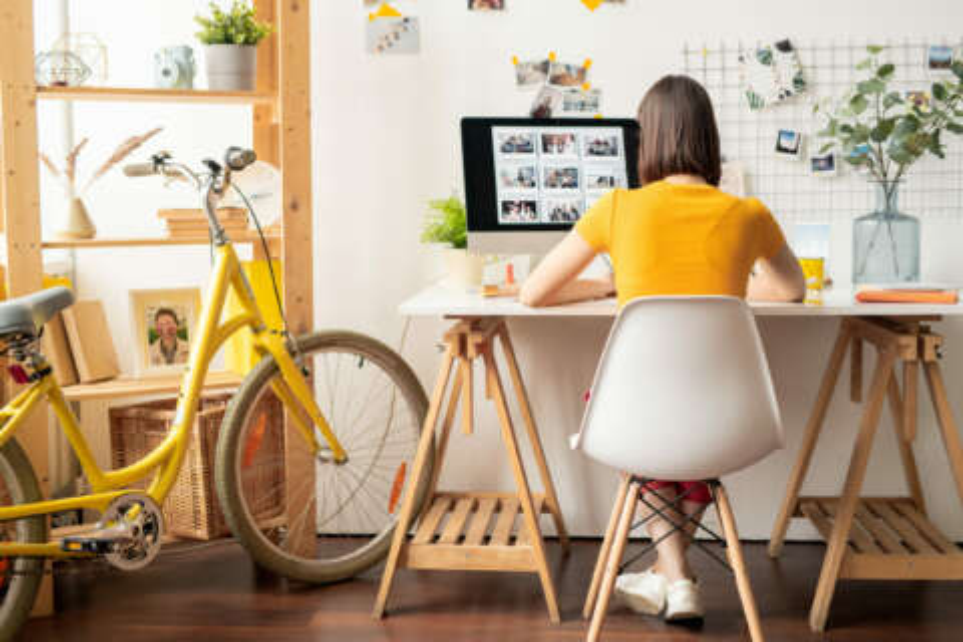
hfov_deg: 39.6
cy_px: 321
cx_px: 482
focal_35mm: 50
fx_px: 1337
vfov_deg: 27.0
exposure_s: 1/160
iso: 640
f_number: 2.8
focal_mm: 50
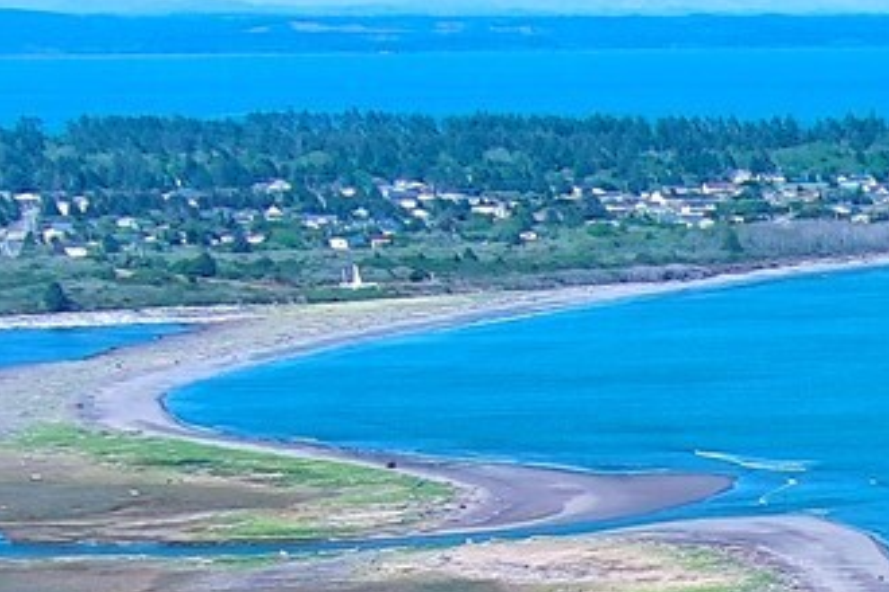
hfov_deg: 12.0
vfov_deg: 8.6
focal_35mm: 149
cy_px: 1296
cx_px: 1892
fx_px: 3679
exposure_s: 1/1052
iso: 100
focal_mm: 10.57
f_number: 2.8
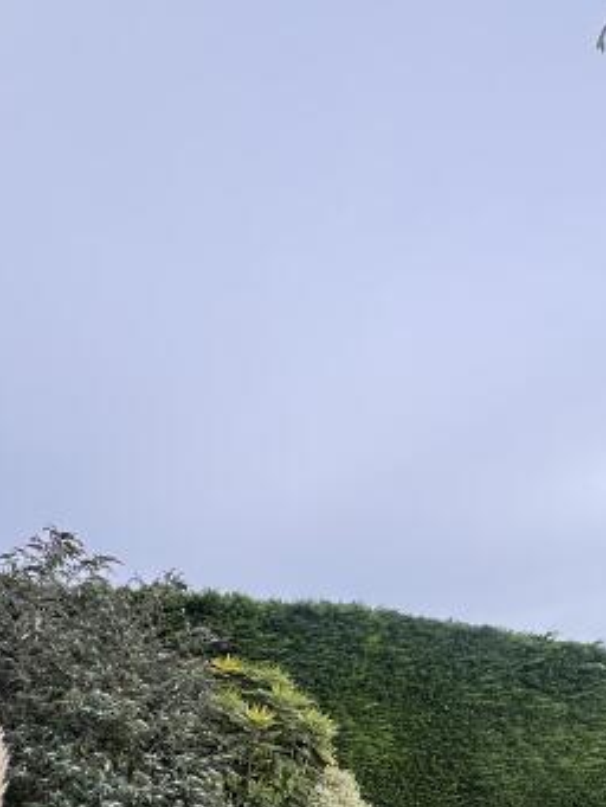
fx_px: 910
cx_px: 544
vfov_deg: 40.9
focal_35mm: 39
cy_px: 831
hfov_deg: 34.8
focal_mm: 1.57
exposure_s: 1/402
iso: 32
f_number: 1.8
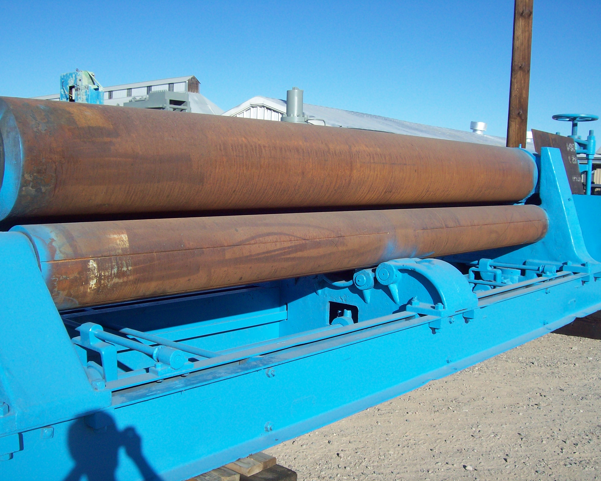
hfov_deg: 47.9
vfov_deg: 39.2
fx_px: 676
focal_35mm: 38
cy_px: 243
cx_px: 289
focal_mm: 6
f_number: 4.8
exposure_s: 1/506
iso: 80
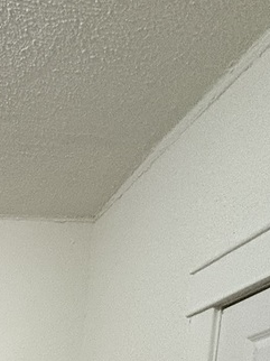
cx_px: -149
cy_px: 565
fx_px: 489
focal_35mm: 47
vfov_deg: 26.5
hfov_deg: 23.6
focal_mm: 2.22
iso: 800
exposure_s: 1/60
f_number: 2.2
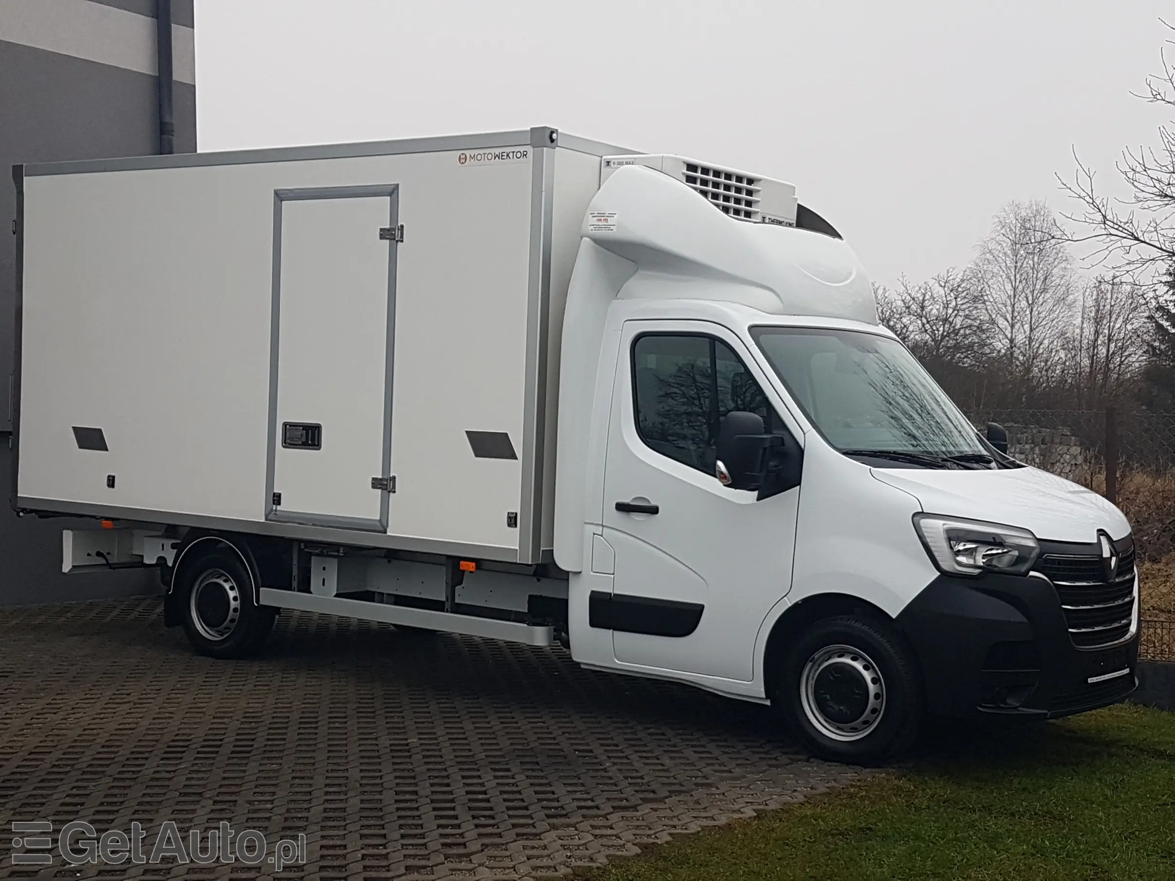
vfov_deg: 53.1
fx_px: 882
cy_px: 440
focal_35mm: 26
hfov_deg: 67.3
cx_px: 588
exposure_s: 1/100
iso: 40
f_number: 1.7
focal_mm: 4.2
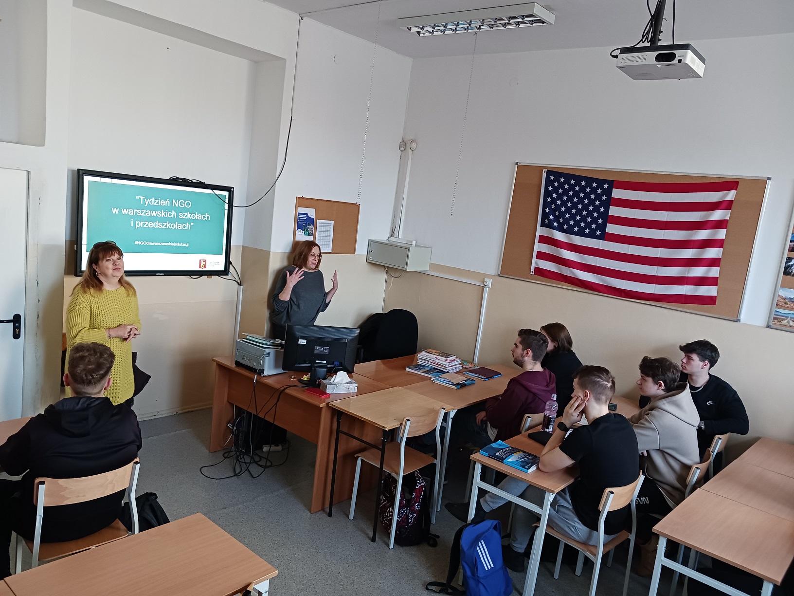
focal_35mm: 27
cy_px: 298
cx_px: 397
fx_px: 619
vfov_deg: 51.4
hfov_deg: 65.3
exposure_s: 1/33.3
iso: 250
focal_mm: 4
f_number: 1.8
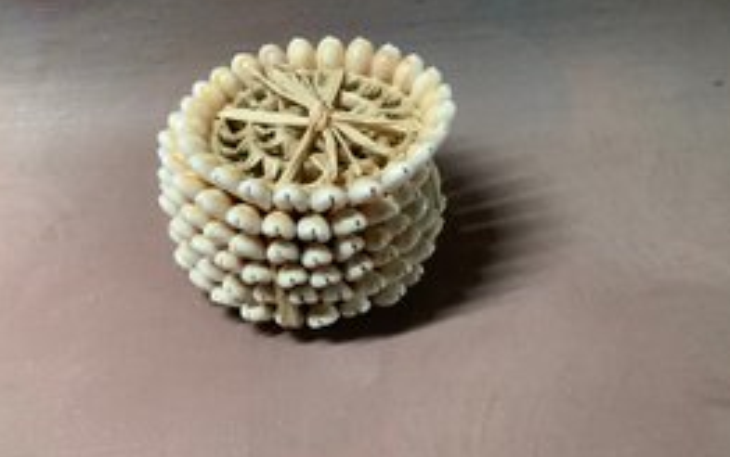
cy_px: 199
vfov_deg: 29.9
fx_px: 856
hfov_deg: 46.1
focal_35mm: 43
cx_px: 313
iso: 320
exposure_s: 1/40
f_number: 2.4
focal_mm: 3.3
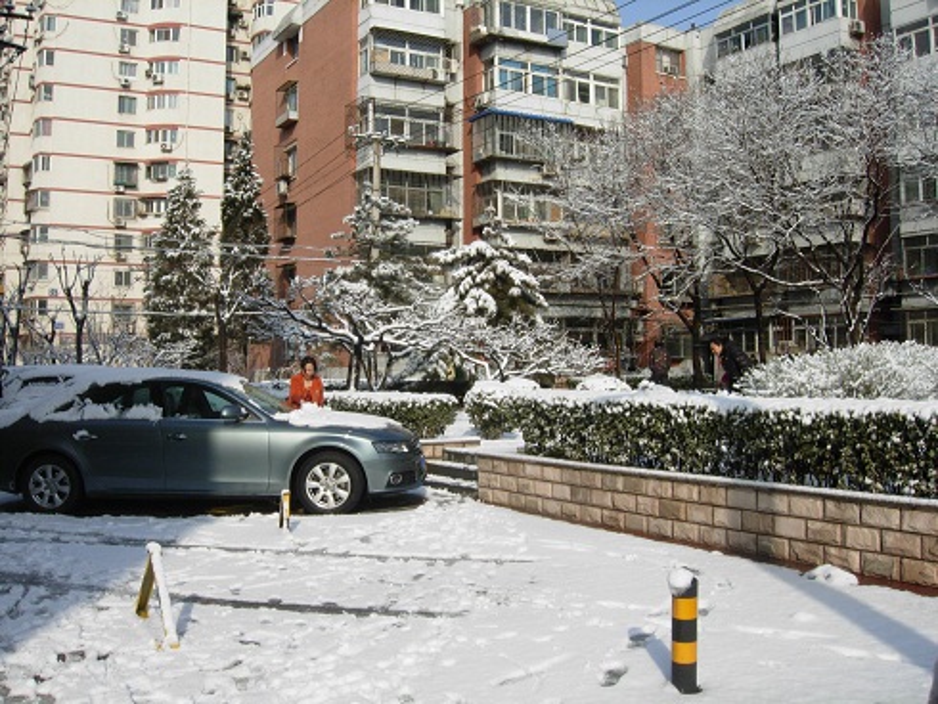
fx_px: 976
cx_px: 469
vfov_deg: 39.7
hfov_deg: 51.3
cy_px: 352
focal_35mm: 36
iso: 50
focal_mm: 7.5
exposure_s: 1/395
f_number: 4.3
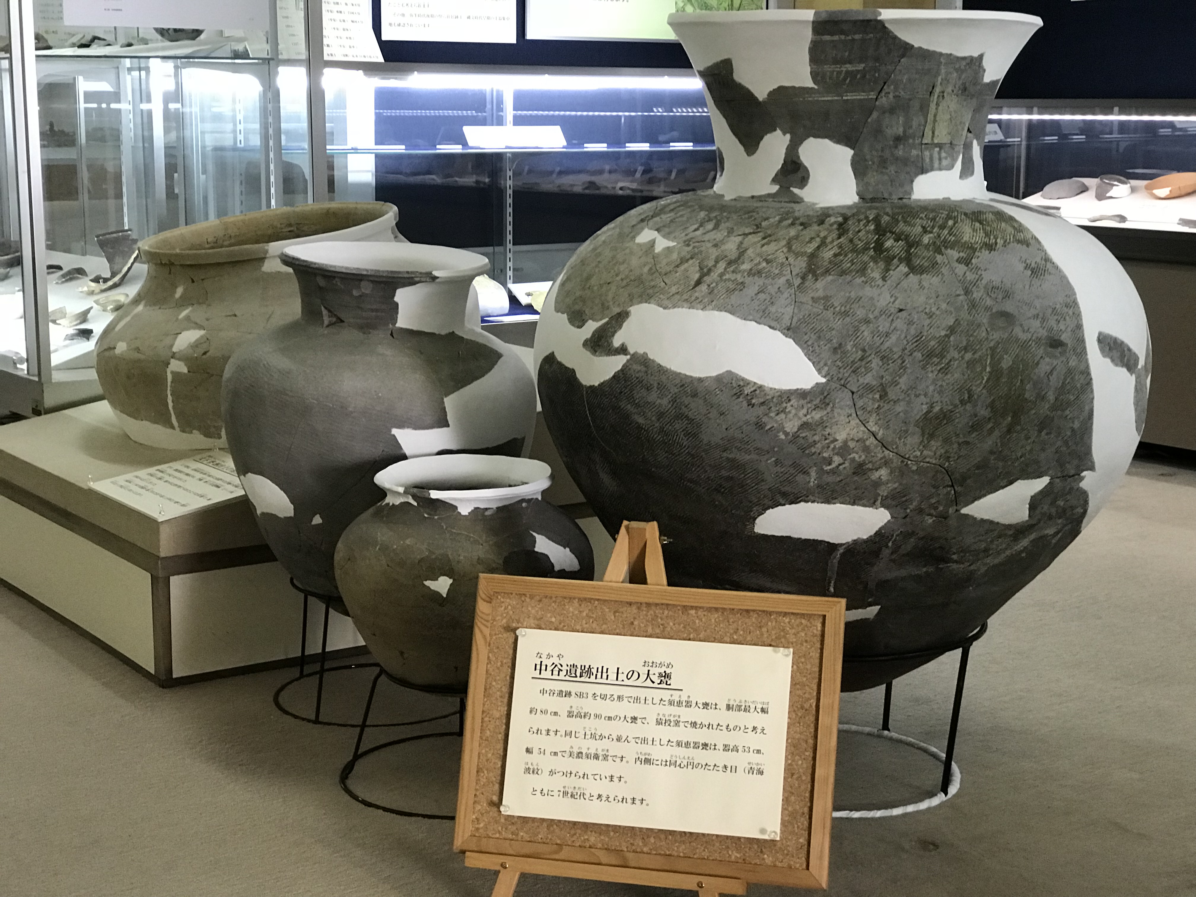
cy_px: 448
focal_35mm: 57
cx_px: 598
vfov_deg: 25.7
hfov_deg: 33.8
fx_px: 1969
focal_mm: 6.6
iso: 320
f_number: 2.8
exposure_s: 1/60
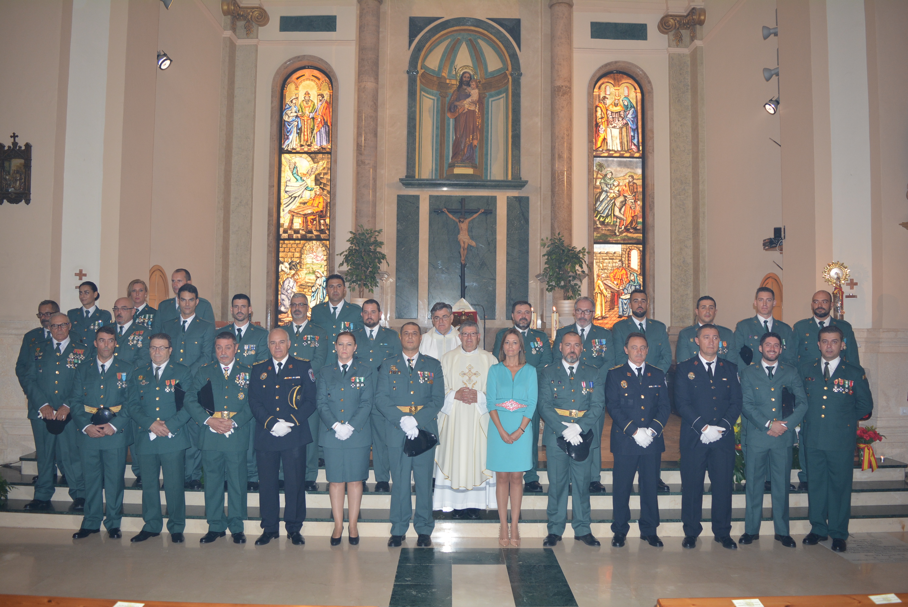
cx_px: 454
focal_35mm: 27
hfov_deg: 67.3
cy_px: 304
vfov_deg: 48.0
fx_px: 682
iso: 400
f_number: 4
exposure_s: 1/60
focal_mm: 18
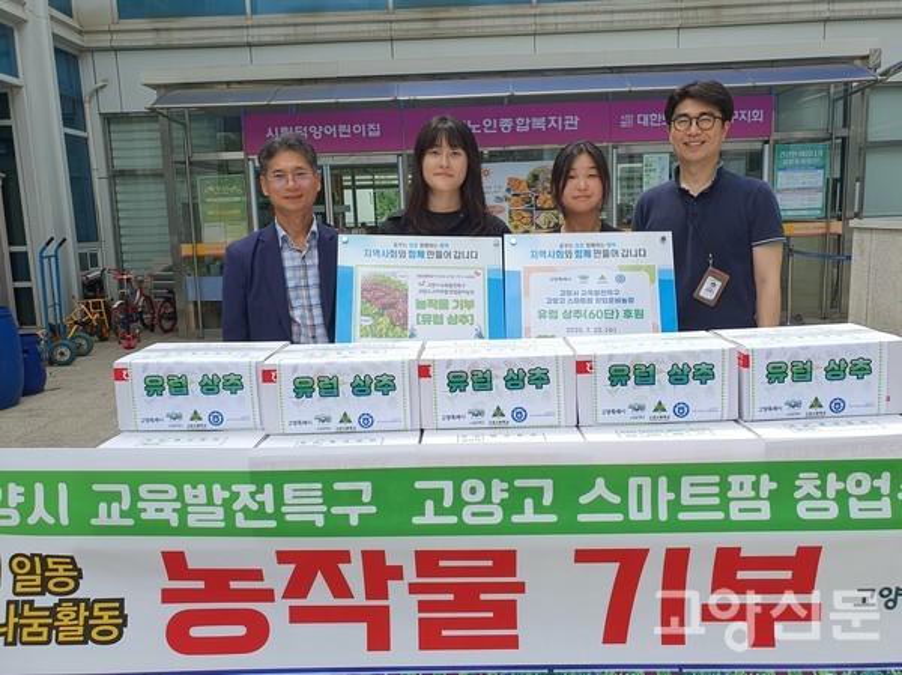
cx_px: 451
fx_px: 677
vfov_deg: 53.0
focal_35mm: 26
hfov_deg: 67.3
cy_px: 338
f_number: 2.4
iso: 50
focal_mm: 4.3
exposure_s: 1/667
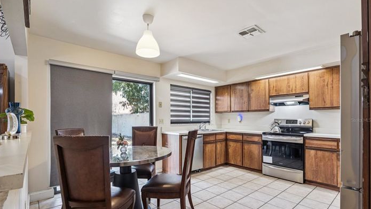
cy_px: 120
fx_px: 167
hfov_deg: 95.9
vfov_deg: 63.6
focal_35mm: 17
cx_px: 184
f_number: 10
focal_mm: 16
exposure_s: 1/20
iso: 800
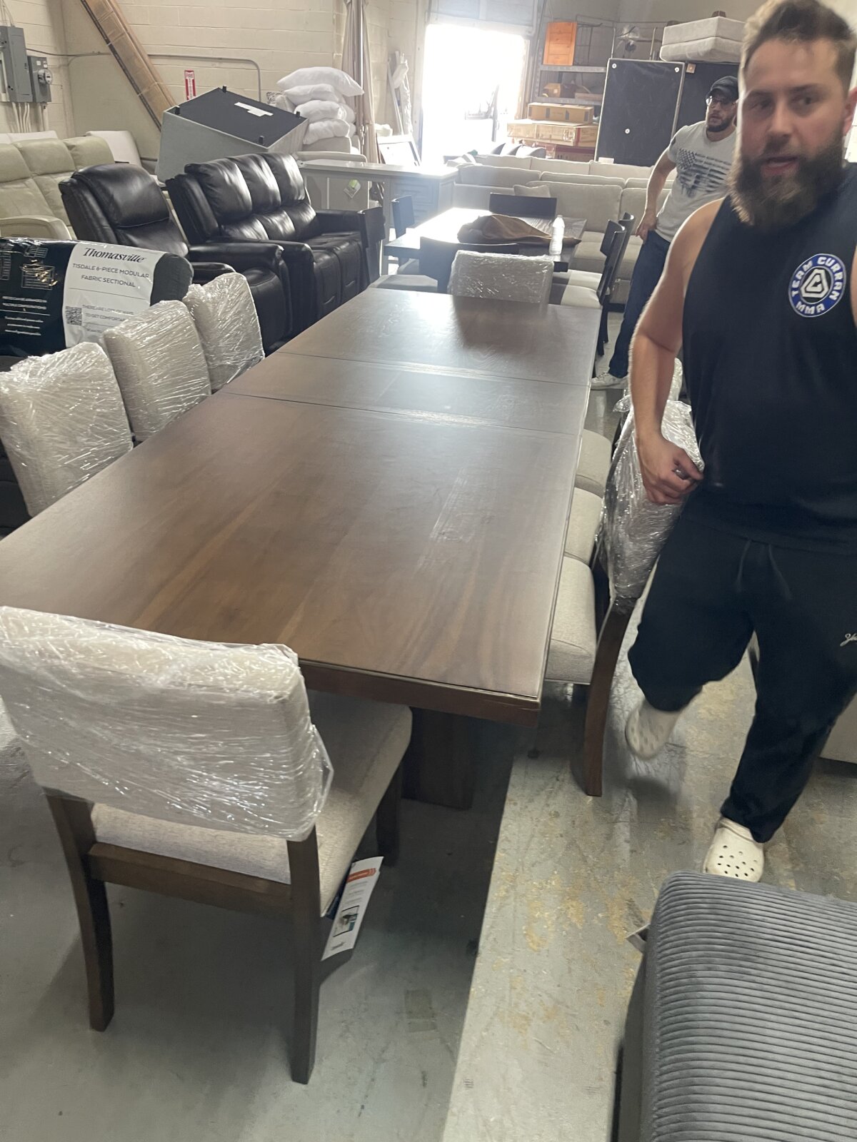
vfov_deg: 69.4
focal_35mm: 25
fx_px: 825
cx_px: 428
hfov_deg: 54.9
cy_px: 571
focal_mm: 5.1
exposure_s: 1/60
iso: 200
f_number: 1.6
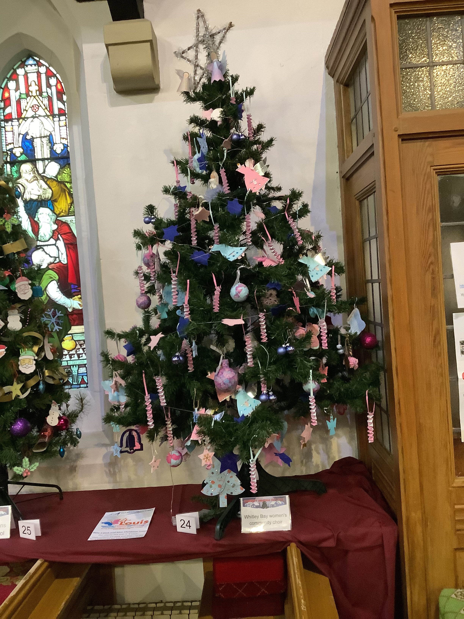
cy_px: 310
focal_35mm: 31
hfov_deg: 45.4
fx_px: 554
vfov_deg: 58.4
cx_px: 232
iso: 400
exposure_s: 1/25
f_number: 2.4
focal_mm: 3.3
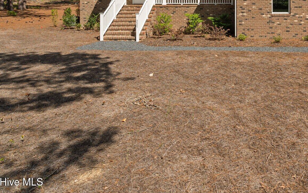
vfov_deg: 39.7
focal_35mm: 29
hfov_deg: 60.3
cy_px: 16
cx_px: 239
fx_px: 243
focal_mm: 16
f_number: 8
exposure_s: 1/1000
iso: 400
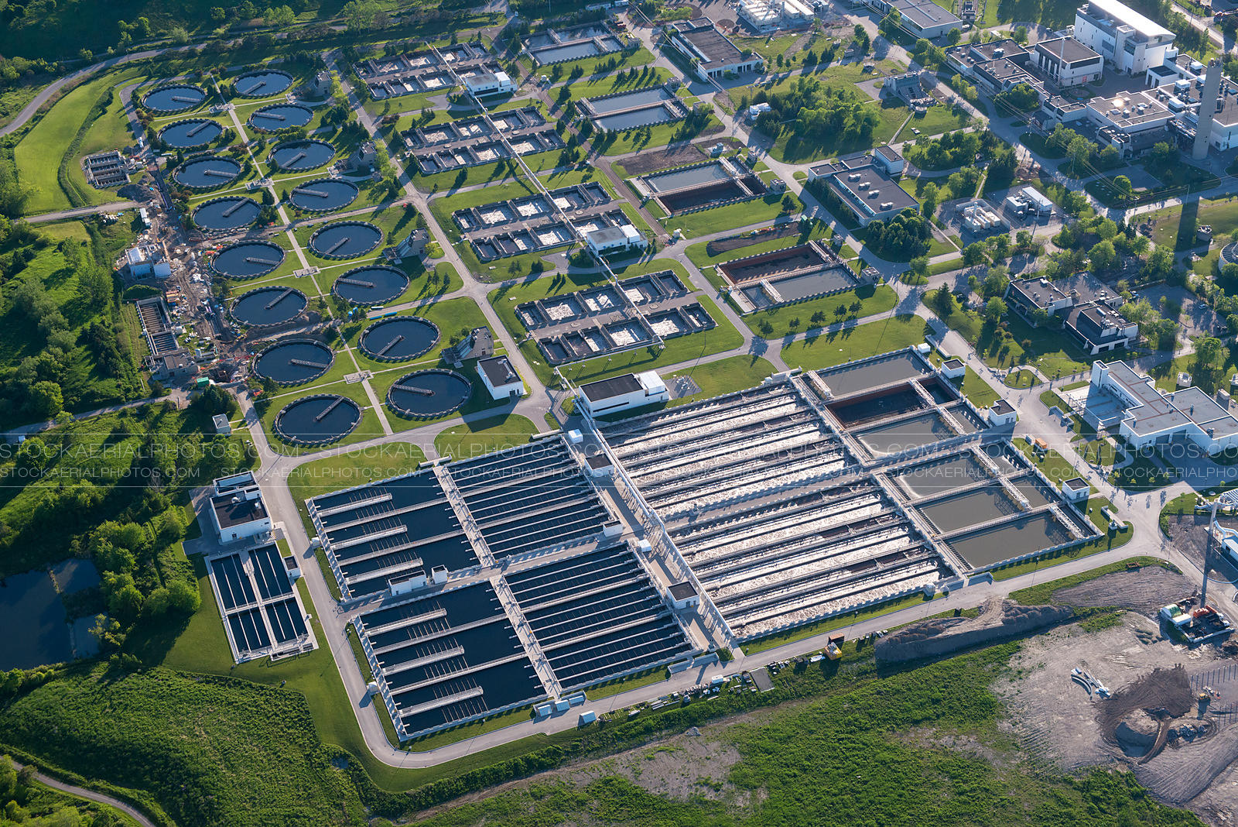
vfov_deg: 26.0
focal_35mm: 52
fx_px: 1789
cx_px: 619
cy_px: 414
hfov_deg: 38.2
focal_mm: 52
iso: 1250
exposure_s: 1/640
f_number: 6.3
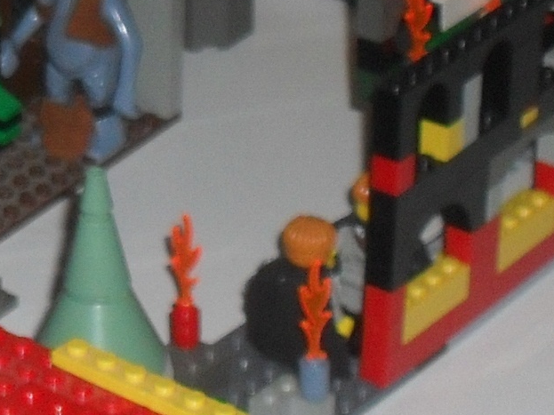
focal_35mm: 204
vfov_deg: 7.1
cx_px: -373
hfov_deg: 9.3
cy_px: -330
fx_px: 3264
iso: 200
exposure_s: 1/45
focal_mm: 8.7
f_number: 3.9
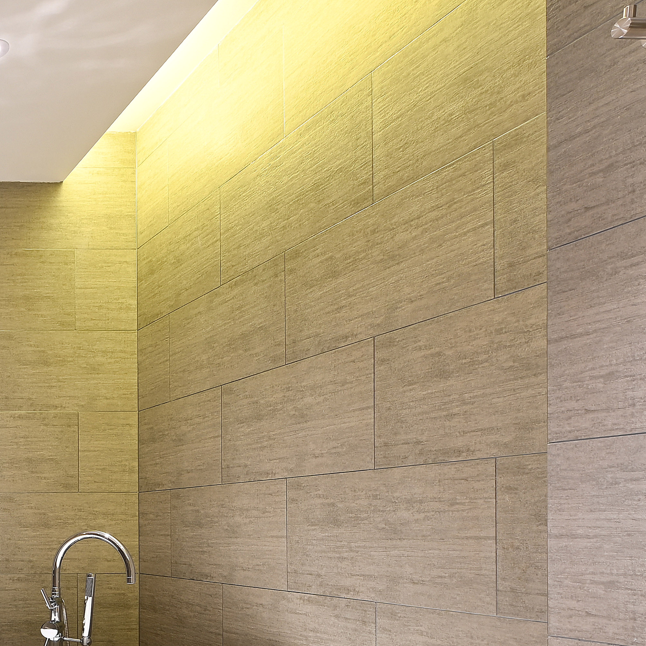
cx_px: -213
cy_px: 541
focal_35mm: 36
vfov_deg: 43.3
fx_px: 760
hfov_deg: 32.8
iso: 200
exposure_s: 1
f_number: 9
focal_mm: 14
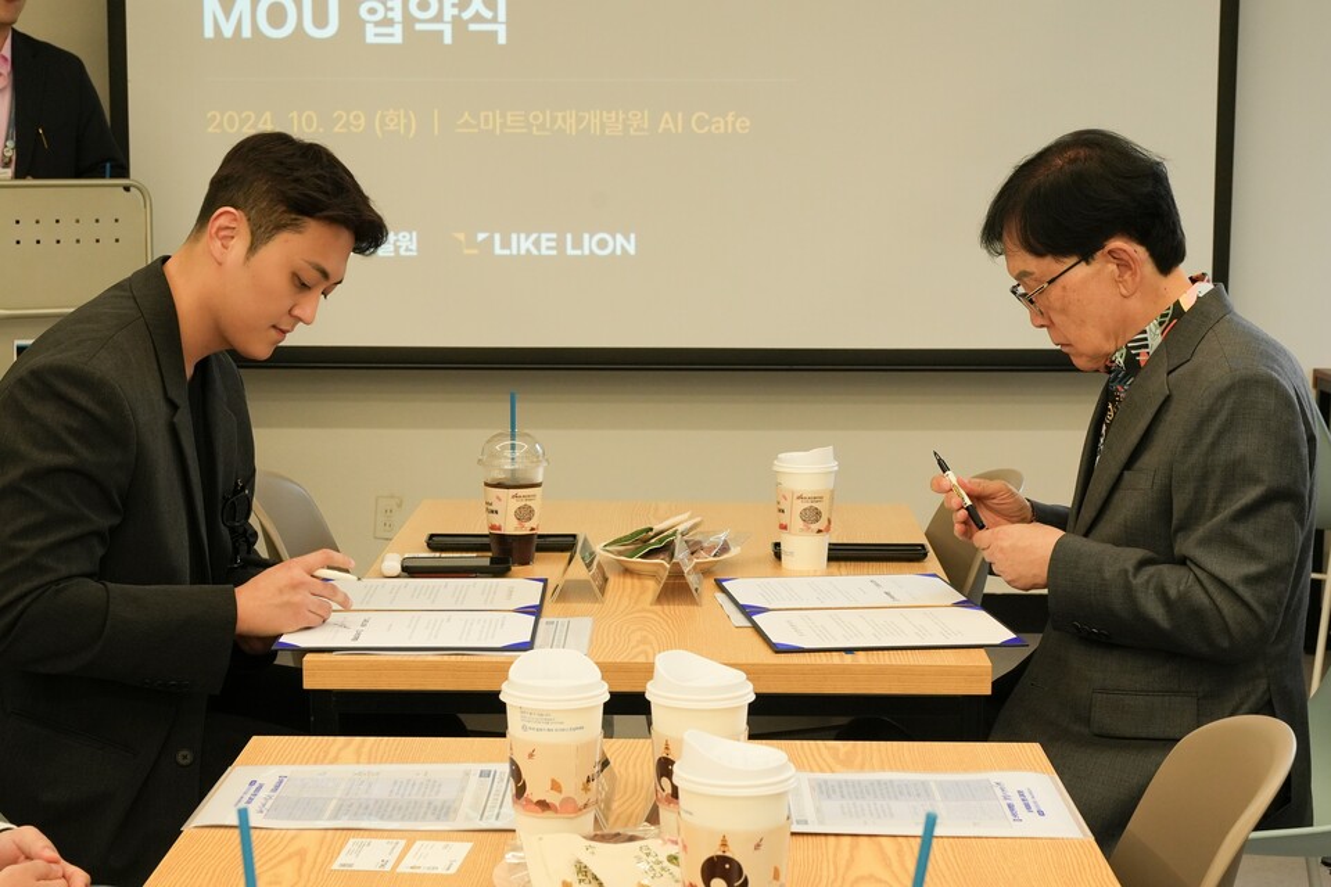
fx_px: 1848
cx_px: 666
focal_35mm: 50
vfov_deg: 27.0
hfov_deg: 39.6
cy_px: 444
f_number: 9
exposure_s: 1/100
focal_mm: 50
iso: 1000
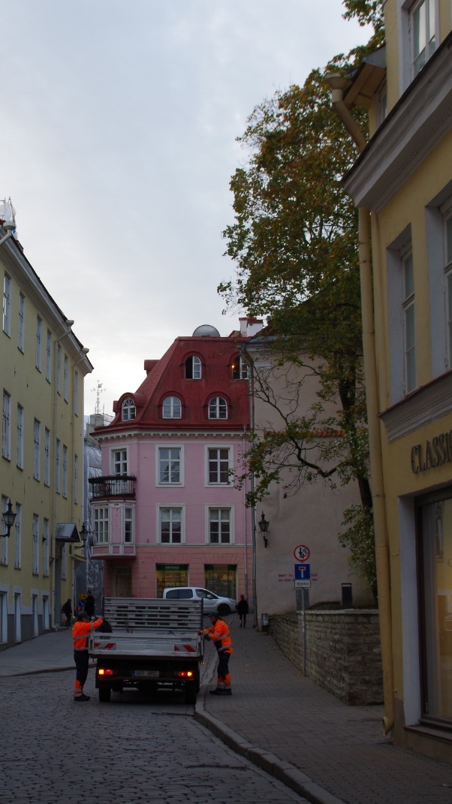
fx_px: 1663
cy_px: 403
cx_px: 109
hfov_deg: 15.4
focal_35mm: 78
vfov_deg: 27.2
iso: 250
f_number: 7.1
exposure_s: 1/60
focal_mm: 33
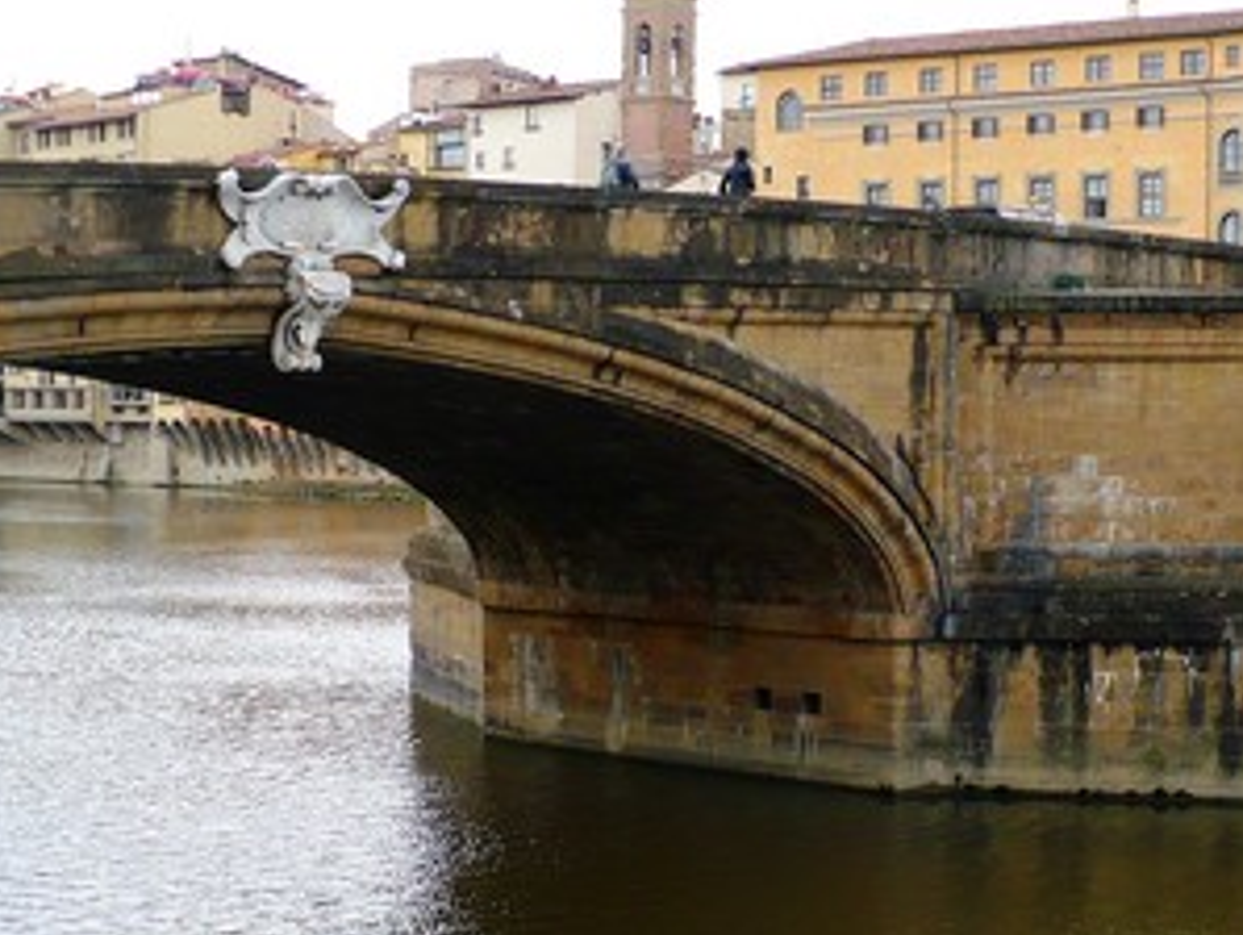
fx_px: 2228
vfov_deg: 23.6
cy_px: 561
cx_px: 872
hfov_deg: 30.8
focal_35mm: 62
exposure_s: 1/200
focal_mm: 6.1
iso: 100
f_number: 2.8
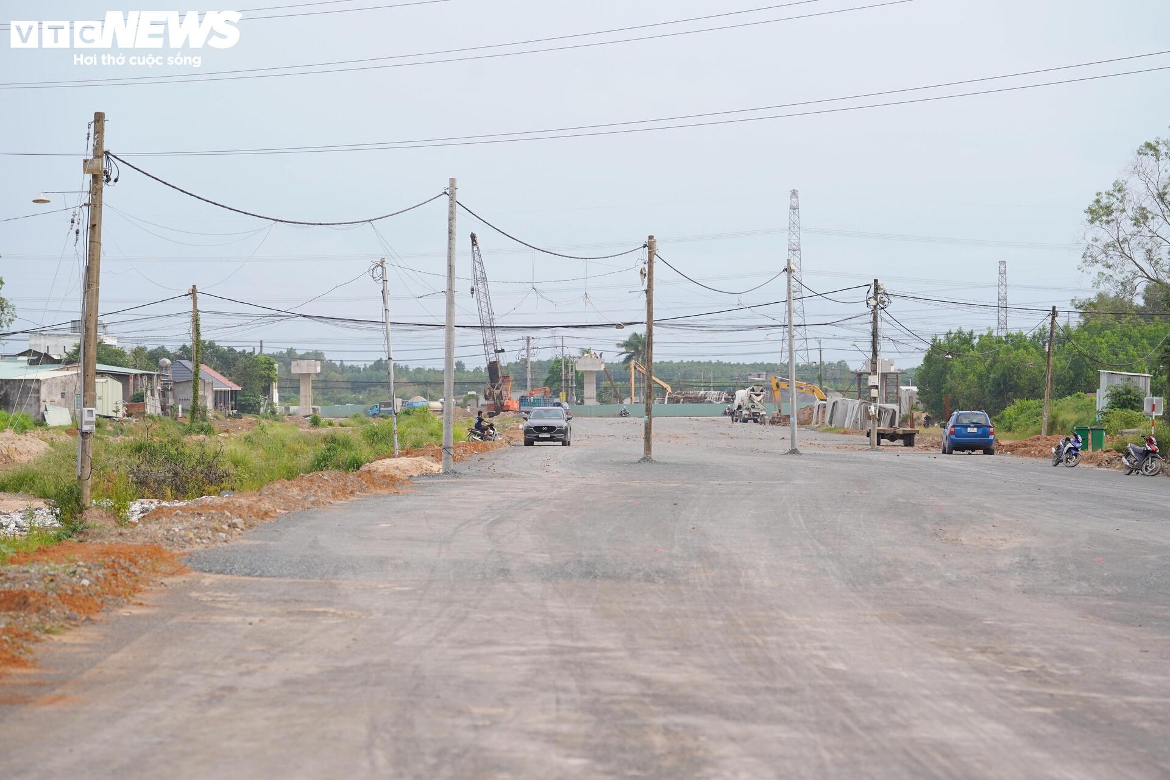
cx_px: 585
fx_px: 3997
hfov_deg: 16.7
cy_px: 390
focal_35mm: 123
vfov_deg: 11.1
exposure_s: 1/1600
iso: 500
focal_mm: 123
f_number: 4
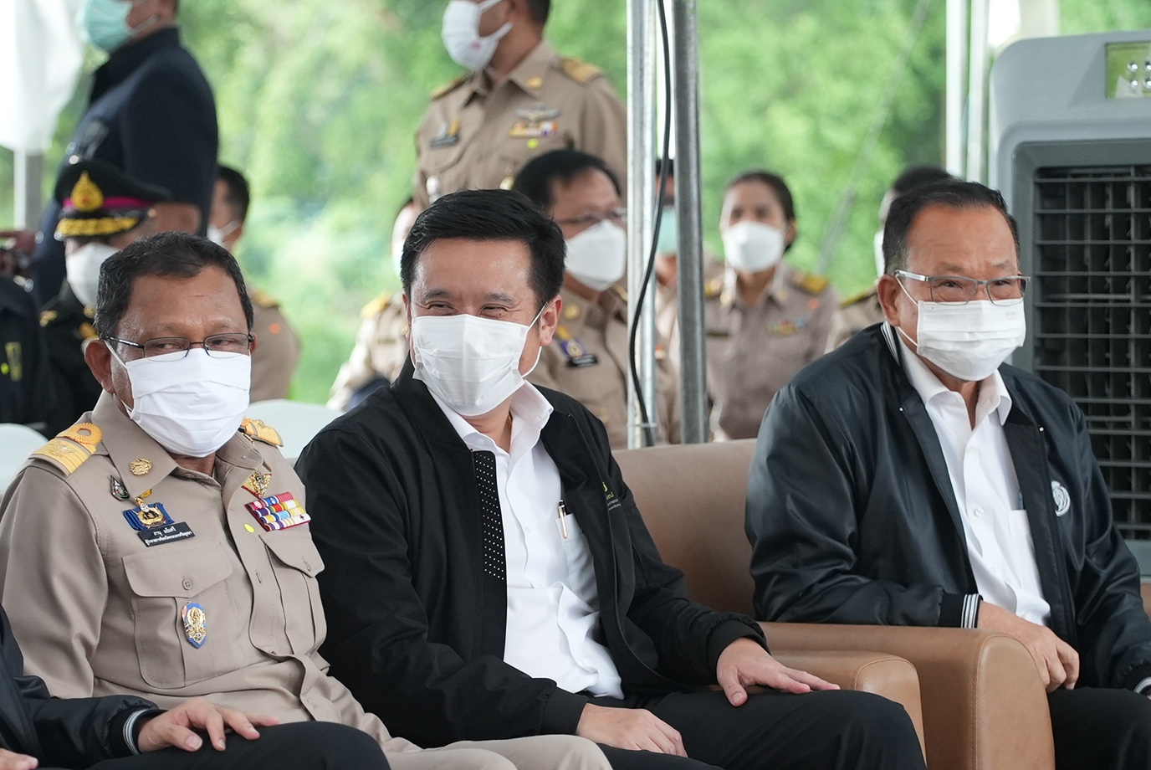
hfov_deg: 13.7
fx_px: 4800
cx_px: 576
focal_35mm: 150
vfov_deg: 9.2
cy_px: 385
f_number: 4
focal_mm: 100
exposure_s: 1/500
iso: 4000
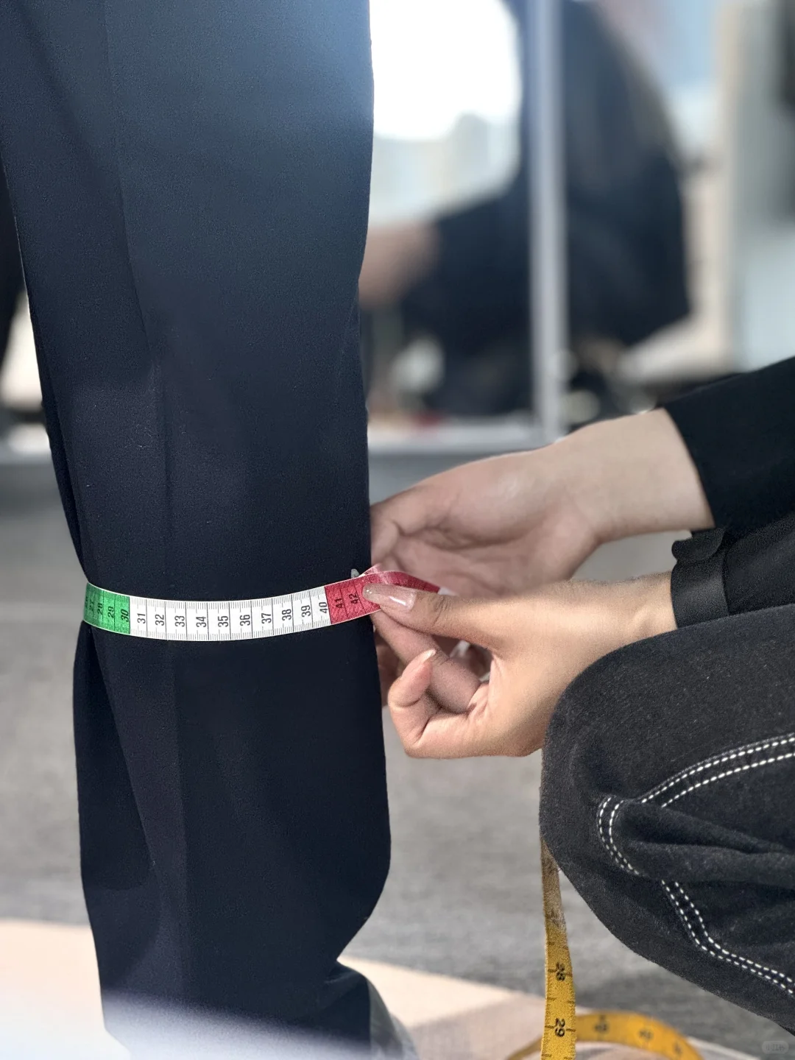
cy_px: 530
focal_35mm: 77
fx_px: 2358
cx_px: 398
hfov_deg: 19.1
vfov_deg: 25.3
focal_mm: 9
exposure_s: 1/100
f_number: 2.8
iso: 250
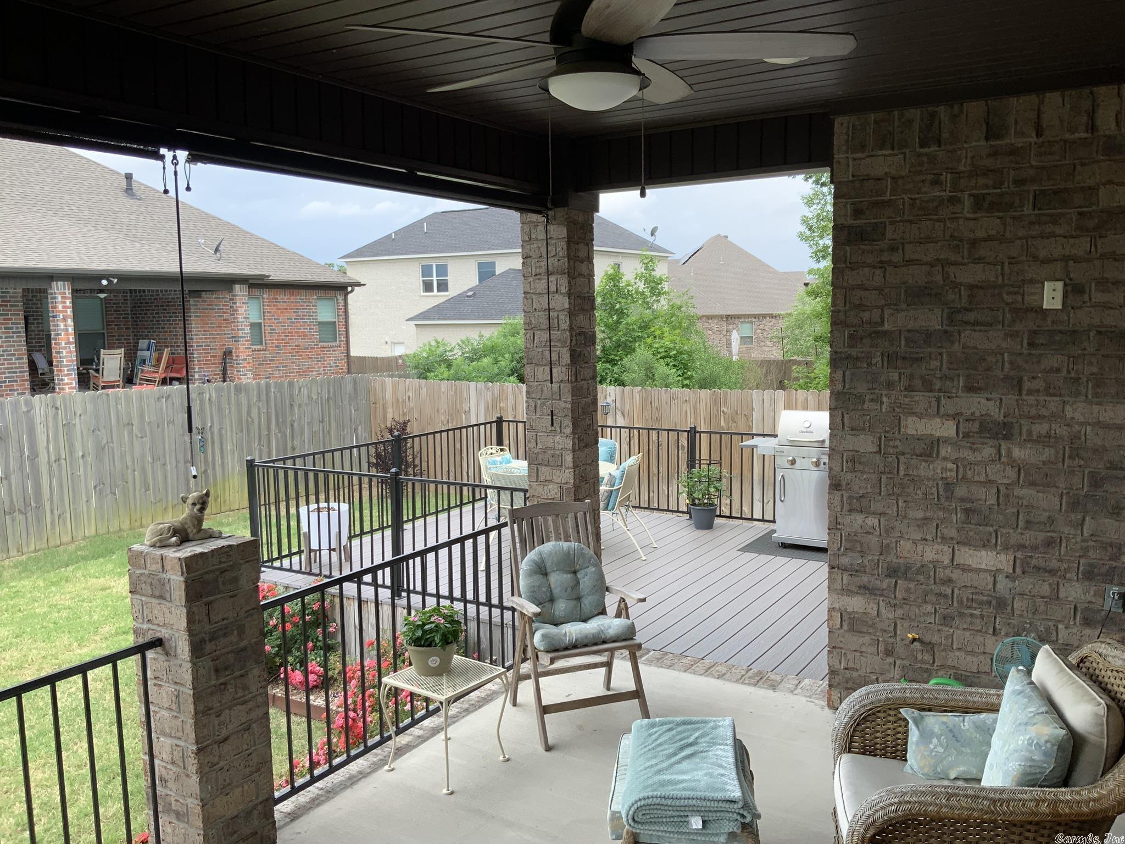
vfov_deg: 48.2
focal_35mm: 29
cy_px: 422
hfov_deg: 61.7
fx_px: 942
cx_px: 562
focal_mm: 3
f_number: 1.8
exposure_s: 1/231
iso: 16
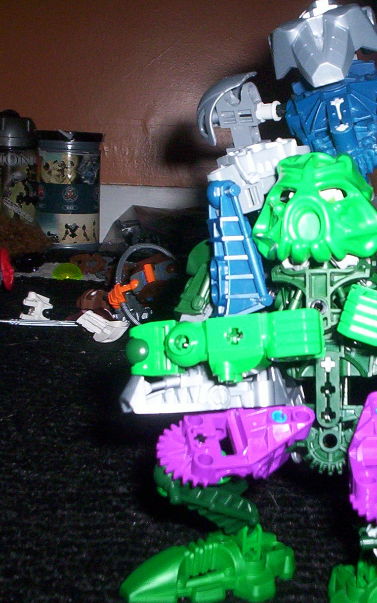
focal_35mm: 54
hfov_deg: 23.7
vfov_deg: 37.5
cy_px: 303
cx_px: 288
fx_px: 887
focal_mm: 4.99
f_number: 4.5
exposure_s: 1/60
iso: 140
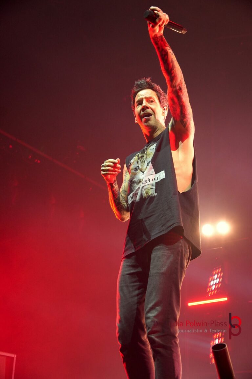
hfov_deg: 22.1
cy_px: 190
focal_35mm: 62
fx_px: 646
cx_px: 126
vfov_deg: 32.6
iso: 1600
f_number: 4.5
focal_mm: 41
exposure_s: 1/160
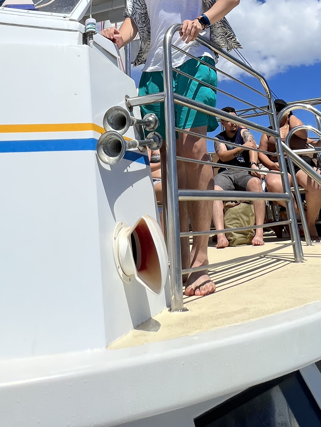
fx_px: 358
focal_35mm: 29
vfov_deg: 48.6
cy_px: -15
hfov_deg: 48.2
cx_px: 170
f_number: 1.8
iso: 32
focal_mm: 1.57
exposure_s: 1/2538
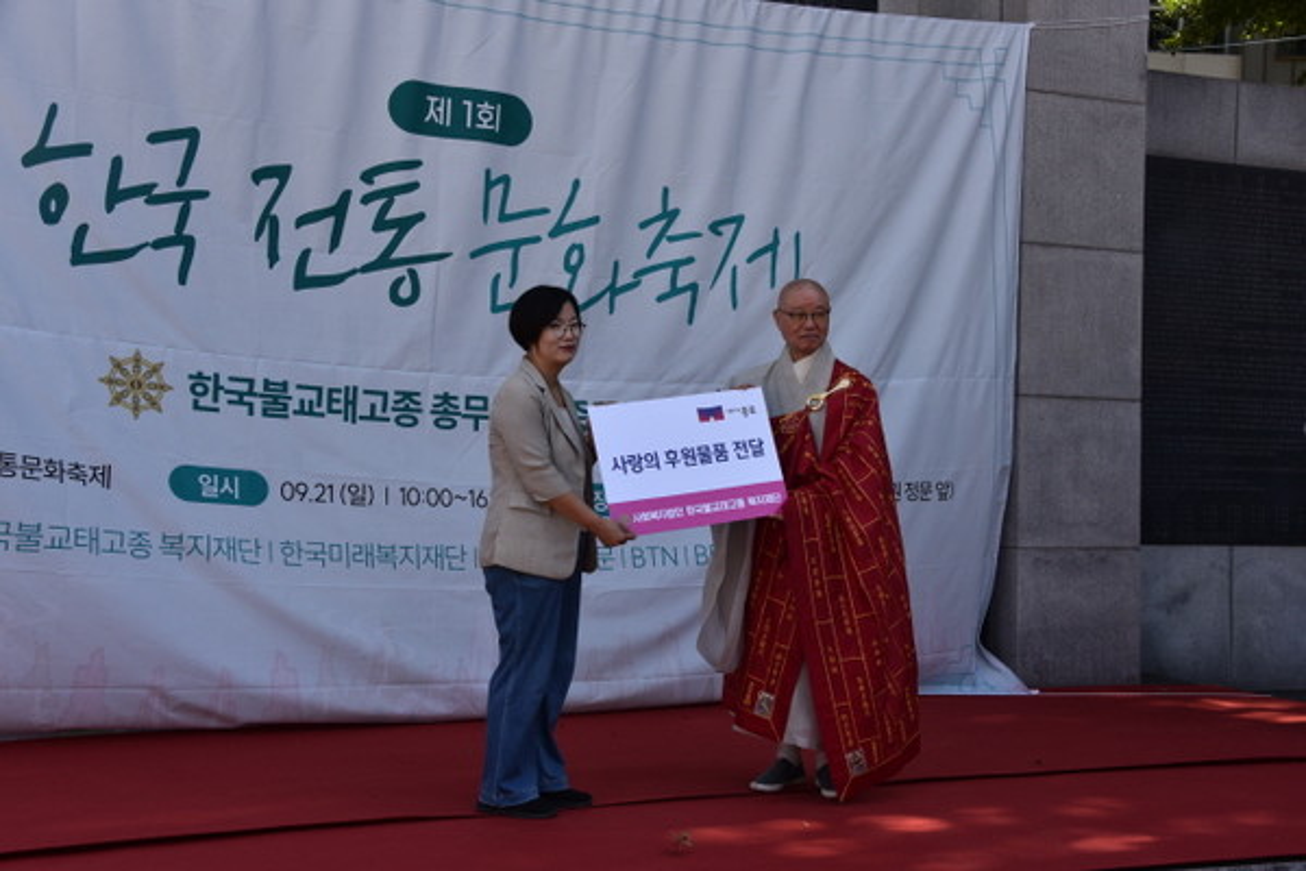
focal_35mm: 44
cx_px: 653
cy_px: 436
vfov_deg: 30.5
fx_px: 1596
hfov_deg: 44.5
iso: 360
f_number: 8
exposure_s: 1/250
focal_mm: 44
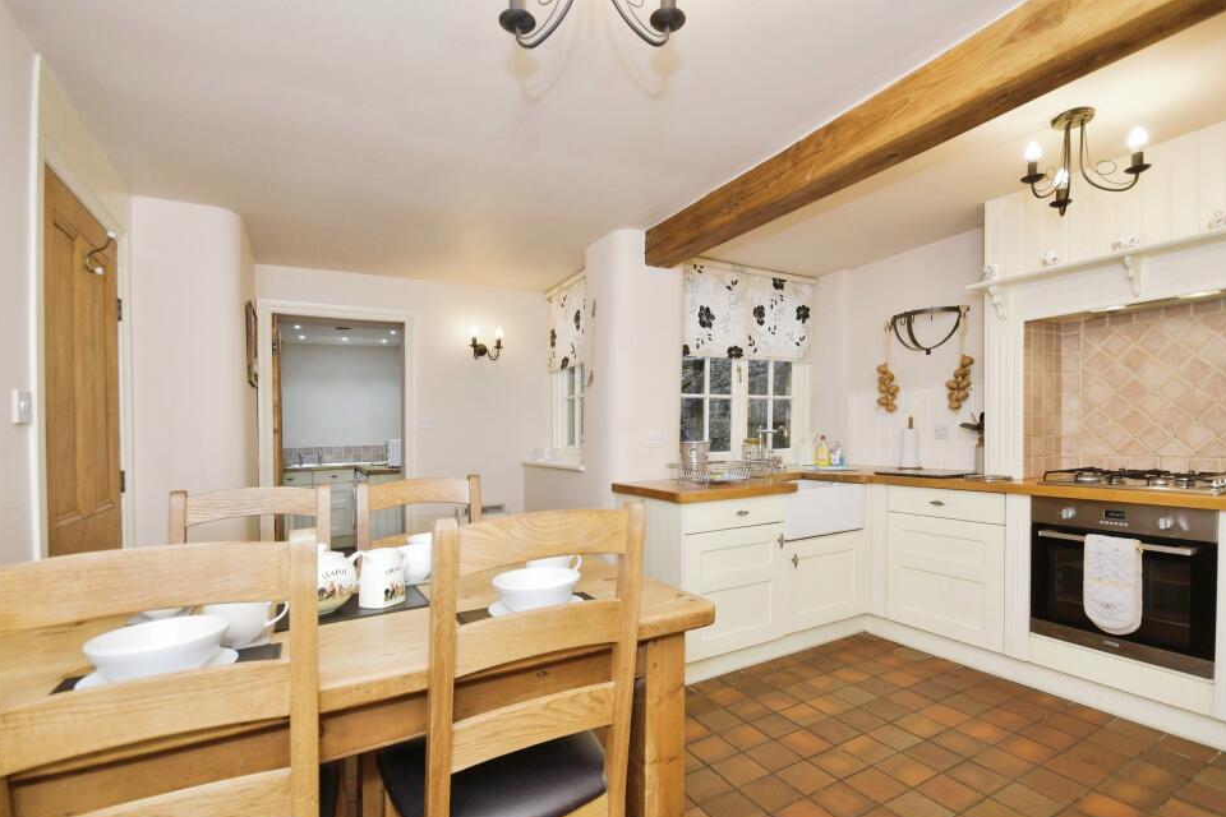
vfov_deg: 73.7
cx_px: 649
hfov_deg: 96.6
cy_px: 435
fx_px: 545
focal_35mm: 16
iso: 400
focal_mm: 10
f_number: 8
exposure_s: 1/30
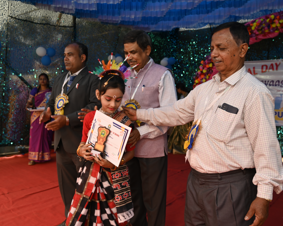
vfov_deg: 44.5
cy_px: 114
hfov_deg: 54.2
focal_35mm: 33
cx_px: 143
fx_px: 276
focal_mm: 29
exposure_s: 1/100
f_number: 4.5
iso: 100
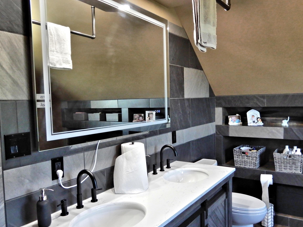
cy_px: 119
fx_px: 254
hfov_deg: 61.5
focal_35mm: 29
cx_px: 166
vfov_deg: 48.2
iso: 280
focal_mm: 4.3
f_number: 3.4
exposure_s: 1/30
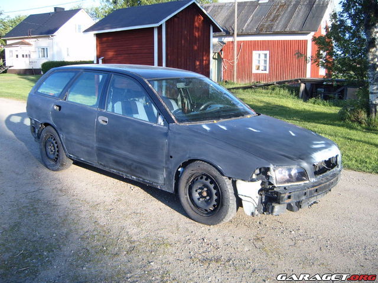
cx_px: 189
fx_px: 404
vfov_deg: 38.7
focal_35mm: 37
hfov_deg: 50.1
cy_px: 142
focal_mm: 6.2
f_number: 2.9
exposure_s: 1/250
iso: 63
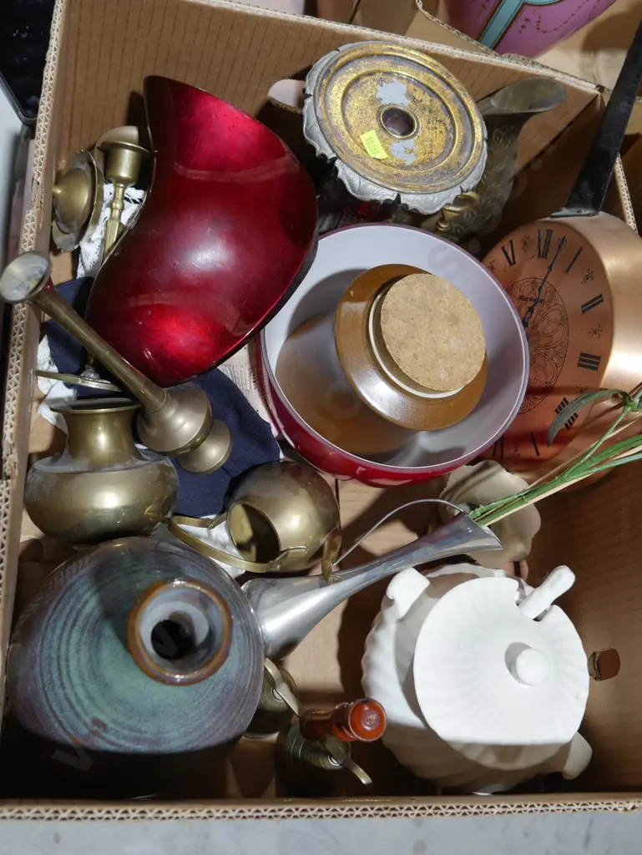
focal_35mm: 38
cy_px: 428
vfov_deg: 49.0
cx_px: 321
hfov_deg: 37.8
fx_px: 939
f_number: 4.1
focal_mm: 19
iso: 320
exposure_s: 1/60
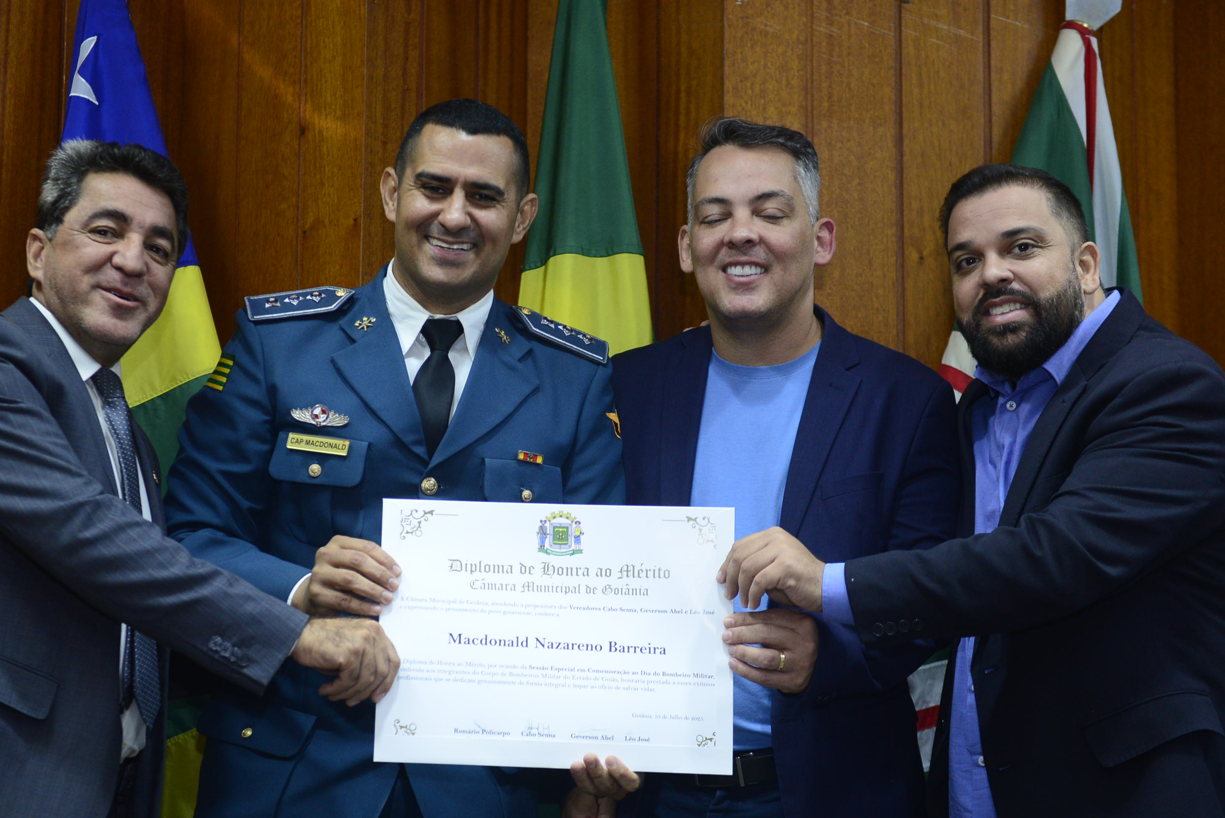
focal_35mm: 75
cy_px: 448
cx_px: 552
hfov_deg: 27.0
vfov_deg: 18.2
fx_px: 2553
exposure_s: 1/125
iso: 2000
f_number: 4
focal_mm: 62
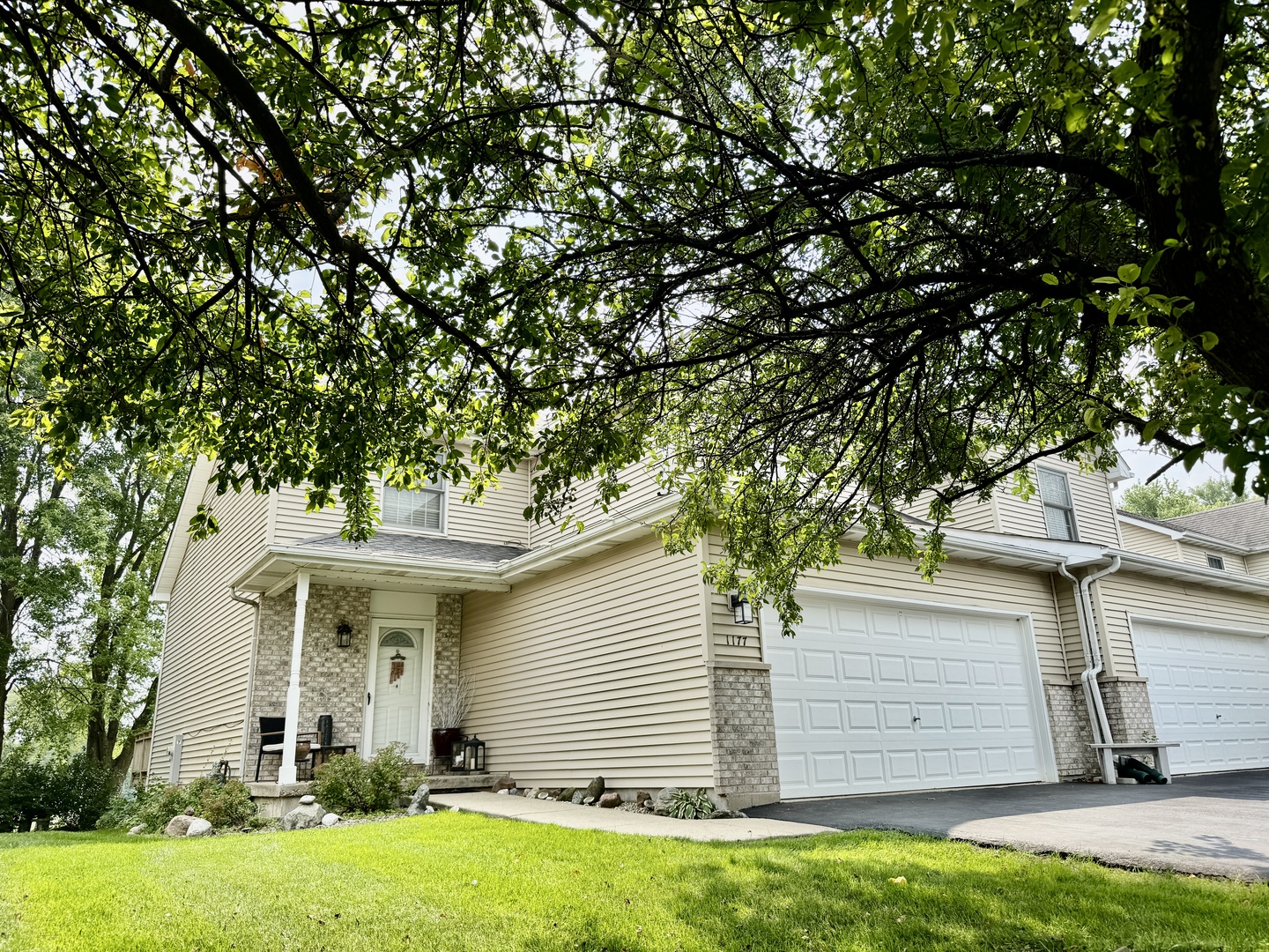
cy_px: 476
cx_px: 634
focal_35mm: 24
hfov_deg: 71.6
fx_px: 880
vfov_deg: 56.8
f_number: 1.78
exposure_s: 1/1637
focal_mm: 6.76
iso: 80
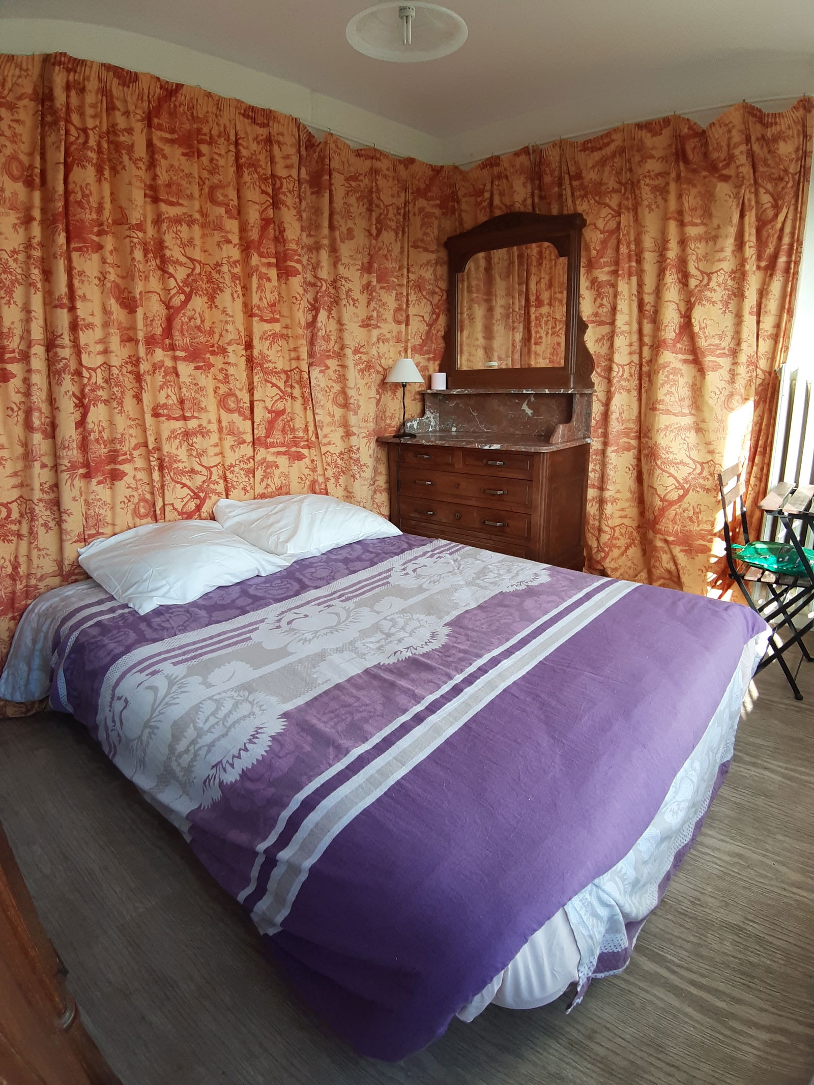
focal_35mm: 18
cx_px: 407
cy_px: 542
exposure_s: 1/100
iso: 64
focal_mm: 1.87
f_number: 2.4
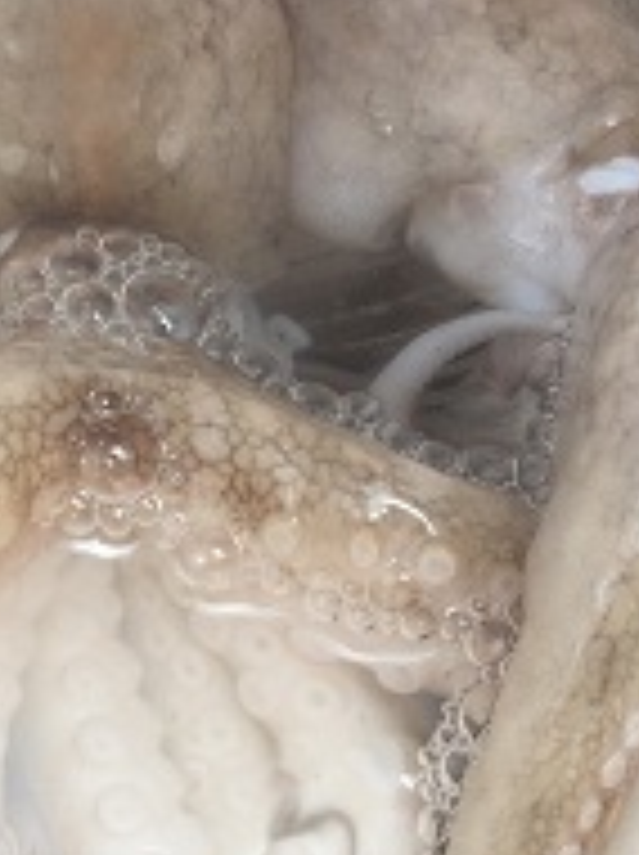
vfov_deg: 23.2
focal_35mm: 84
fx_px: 2072
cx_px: 220
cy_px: 549
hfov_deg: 17.5
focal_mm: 4.15
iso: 32
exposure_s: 1/297
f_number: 2.2
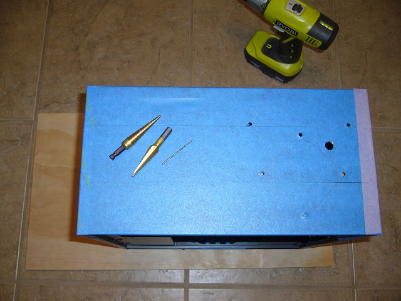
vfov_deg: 40.7
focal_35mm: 35
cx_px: 200
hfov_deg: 52.6
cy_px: 150
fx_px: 405
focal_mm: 5.8
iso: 100
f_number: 2.8
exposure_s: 1/30
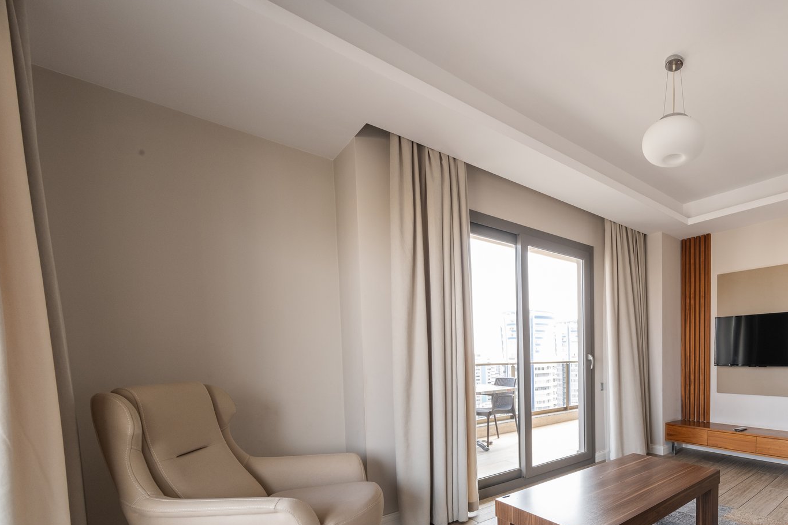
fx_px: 394
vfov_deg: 64.2
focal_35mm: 18
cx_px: 589
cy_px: 380
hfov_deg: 83.0
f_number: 9
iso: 160
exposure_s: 1/6
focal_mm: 8
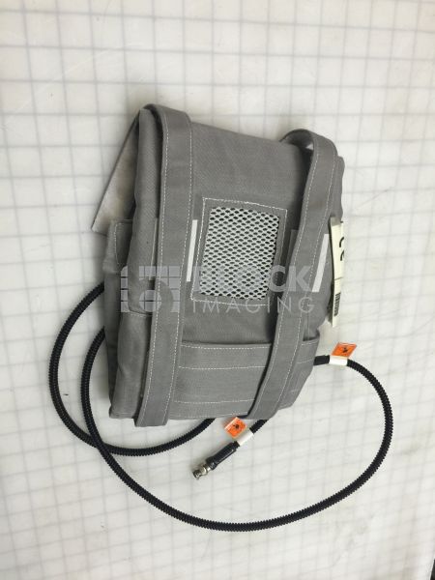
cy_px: 290
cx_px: 218
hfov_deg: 48.2
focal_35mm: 29
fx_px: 486
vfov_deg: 61.7
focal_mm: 4.15
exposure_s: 1/30
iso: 50
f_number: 2.2
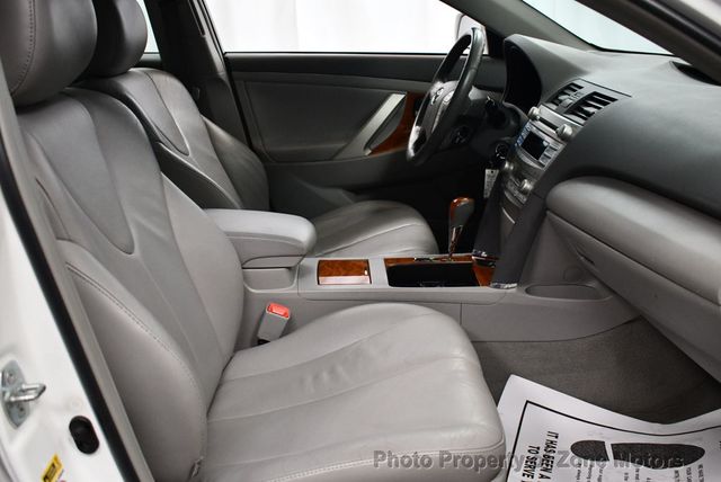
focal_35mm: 36
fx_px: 722
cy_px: 241
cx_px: 360
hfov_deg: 53.1
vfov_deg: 36.9
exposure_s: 1/125
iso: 1400
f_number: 3.5
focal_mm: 18
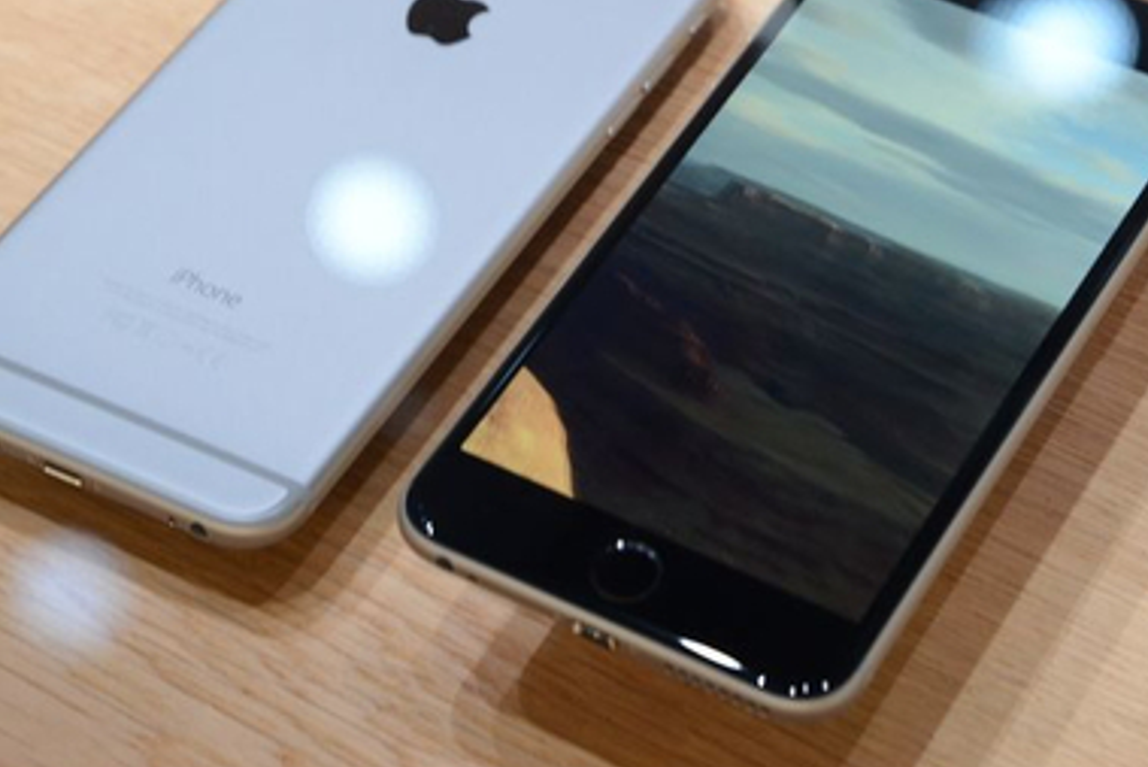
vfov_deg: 10.1
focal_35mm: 135
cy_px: 162
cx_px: 672
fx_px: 4306
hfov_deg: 15.2
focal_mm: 80
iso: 1250
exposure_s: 1/60
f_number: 8
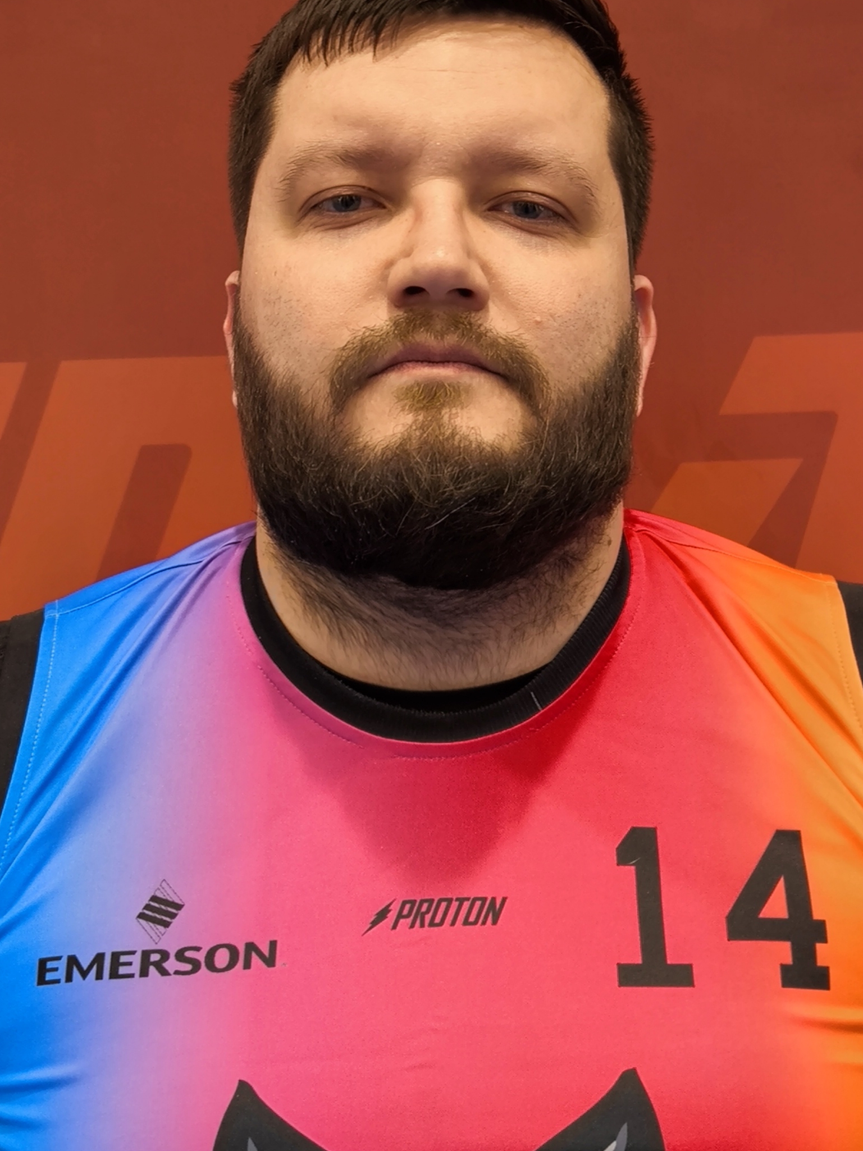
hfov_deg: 29.1
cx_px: 453
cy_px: 769
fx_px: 1662
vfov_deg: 37.8
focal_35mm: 50
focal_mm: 6.92
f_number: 1.9
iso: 250
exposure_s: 1/50
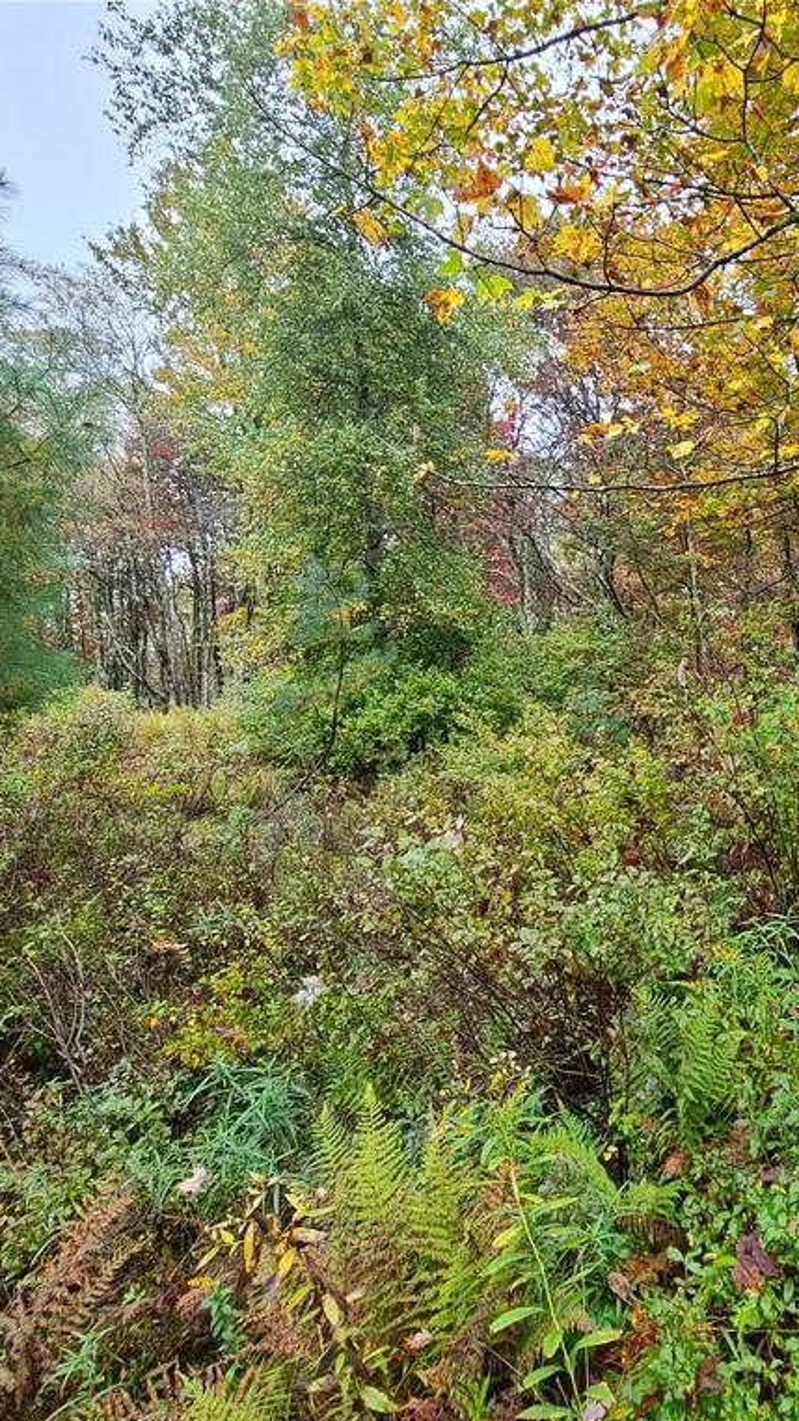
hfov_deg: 54.0
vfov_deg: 89.6
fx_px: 716
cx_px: 650
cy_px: 713
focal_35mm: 19
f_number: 2.2
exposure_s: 1/60
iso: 64
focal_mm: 2.2
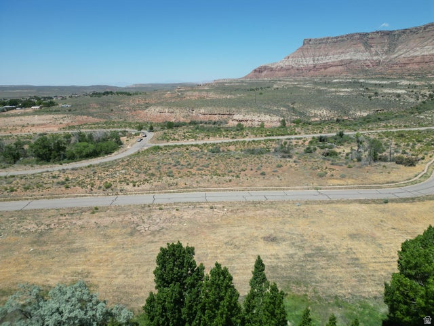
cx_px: 217
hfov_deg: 71.6
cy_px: 163
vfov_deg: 56.8
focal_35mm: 24
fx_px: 301
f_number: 1.7
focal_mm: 6.72
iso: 100
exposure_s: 1/3000
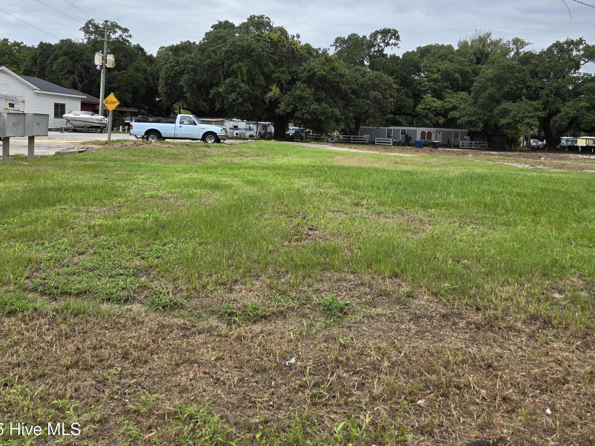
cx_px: 354
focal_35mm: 31
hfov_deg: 57.9
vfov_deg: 44.9
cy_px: 156
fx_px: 533
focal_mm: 5.4
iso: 25
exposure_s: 1/1957
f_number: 1.8
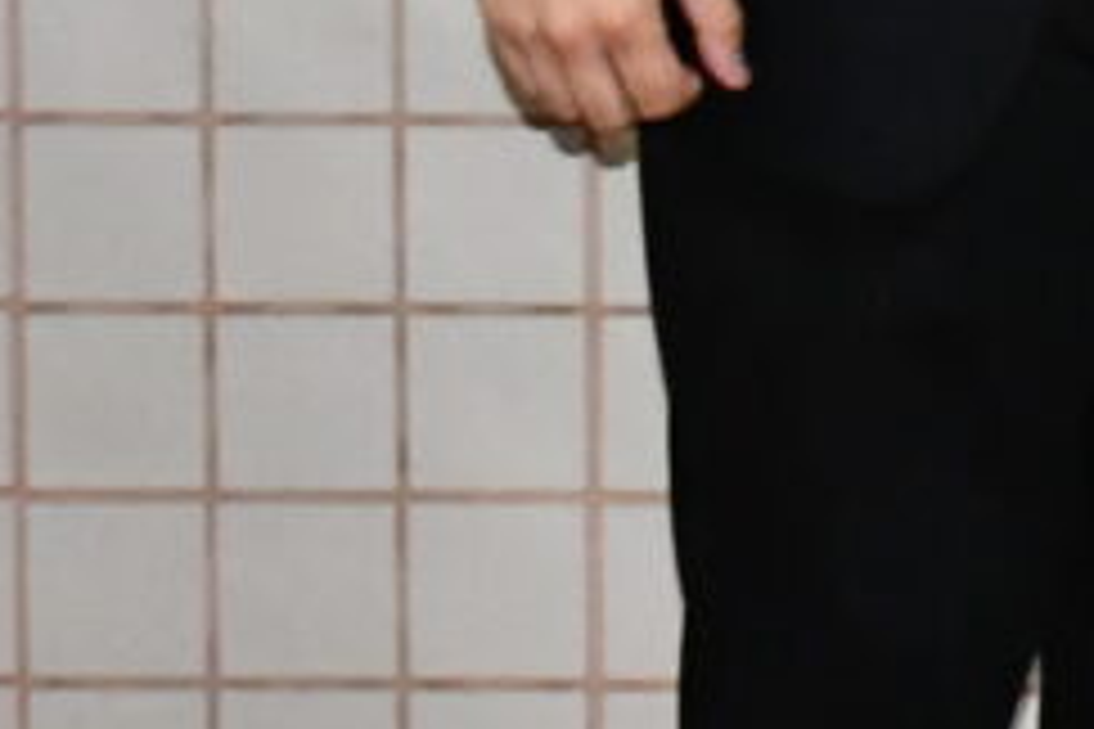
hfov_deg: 7.1
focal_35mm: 284
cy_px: -954
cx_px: 1832
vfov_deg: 4.7
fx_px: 8630
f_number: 3.8
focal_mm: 24
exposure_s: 1/60
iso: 3600
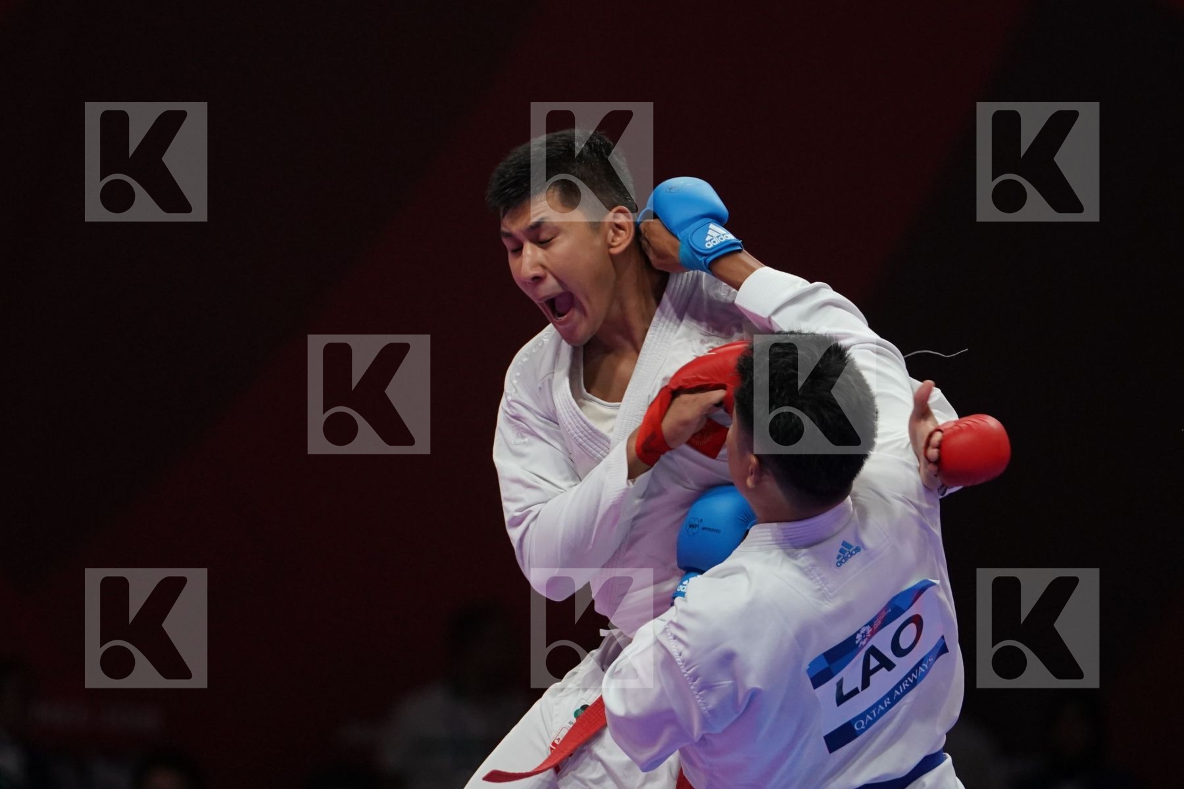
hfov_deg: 5.4
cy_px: 394
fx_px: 12464
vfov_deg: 3.6
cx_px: 592
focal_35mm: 379
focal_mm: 253
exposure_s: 1/1000
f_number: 4
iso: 2500
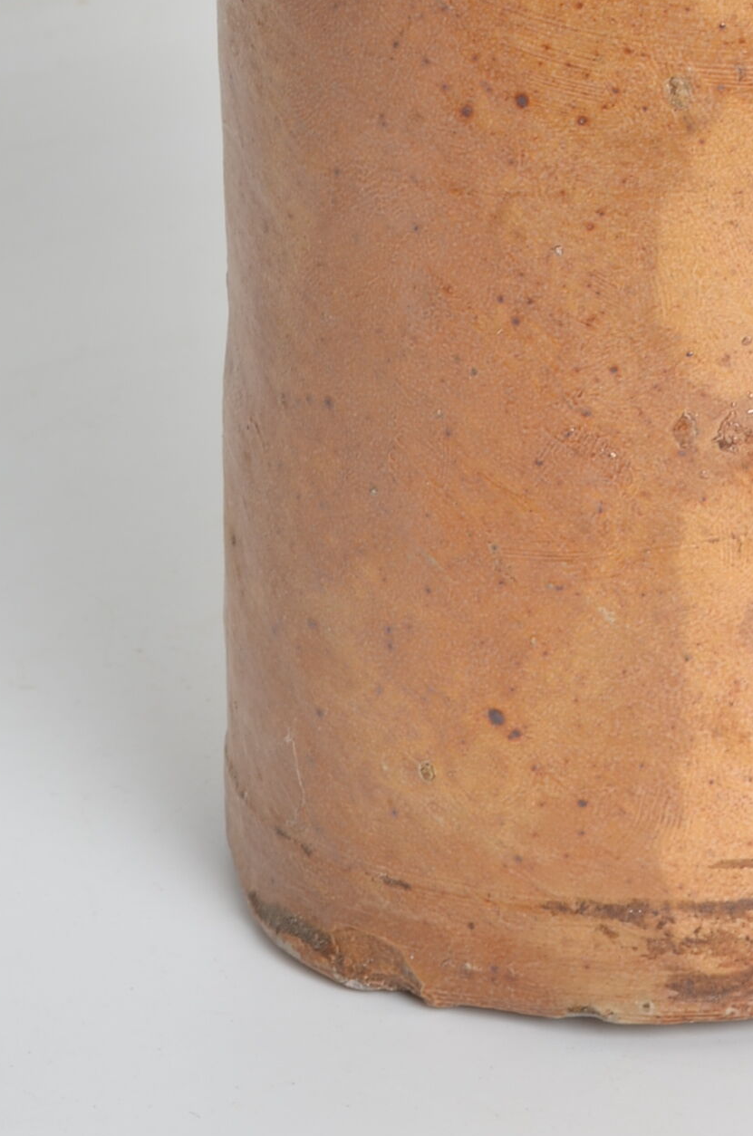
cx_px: 690
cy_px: -505
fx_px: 6962
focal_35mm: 221
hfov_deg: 6.2
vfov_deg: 9.1
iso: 100
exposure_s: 1/125
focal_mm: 50
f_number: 14
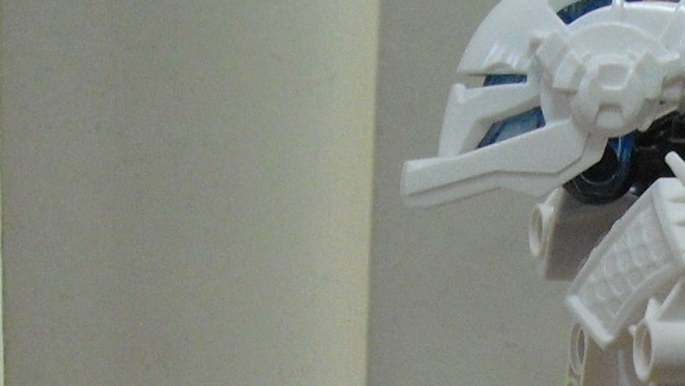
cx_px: 699
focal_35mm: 128
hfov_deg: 16.4
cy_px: 689
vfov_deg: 9.1
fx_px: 2326
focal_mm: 6.3
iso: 400
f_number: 3.1
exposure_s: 1/60
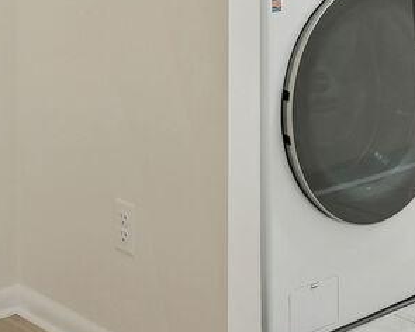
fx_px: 1081
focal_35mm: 88
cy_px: -106
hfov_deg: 21.7
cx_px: 166
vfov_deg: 16.5
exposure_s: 1/1.67
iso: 200
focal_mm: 16
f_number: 8
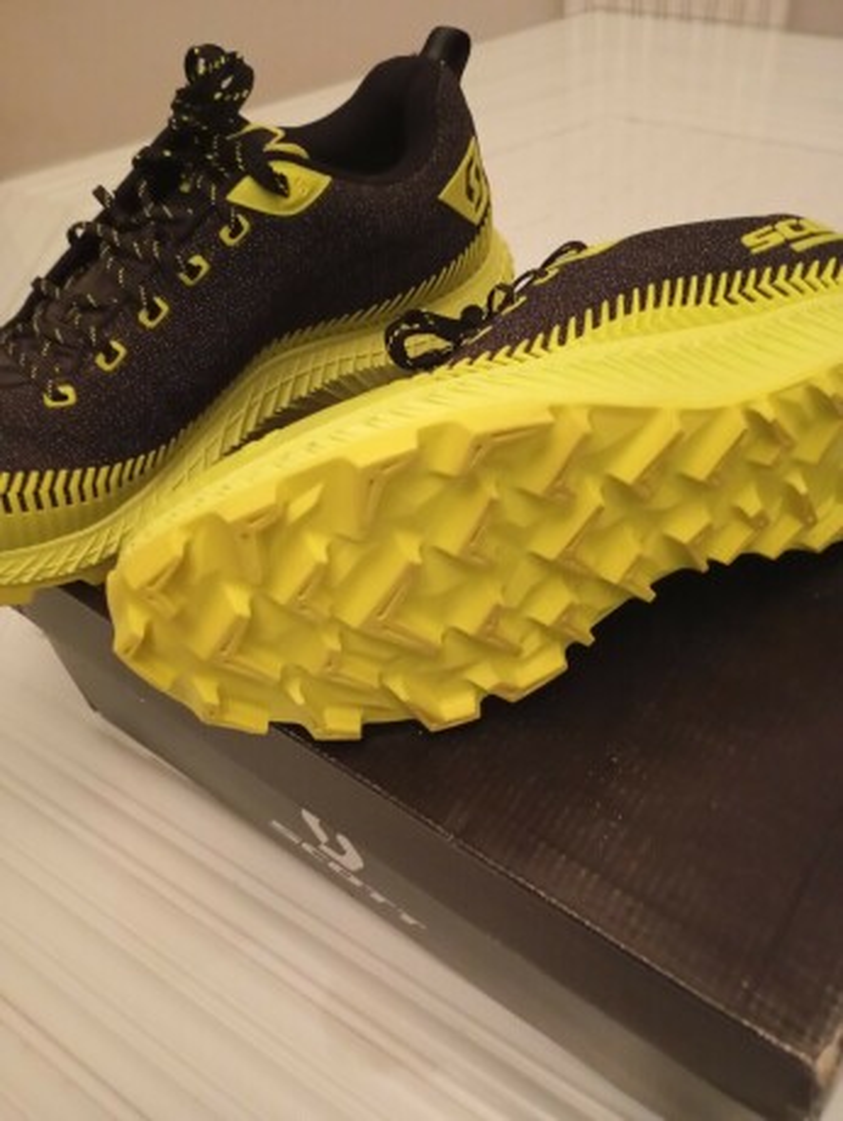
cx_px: 422
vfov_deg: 63.4
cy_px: 560
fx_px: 907
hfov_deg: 49.8
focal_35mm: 28
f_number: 1.8
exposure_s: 1/20
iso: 3575
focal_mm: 4.27
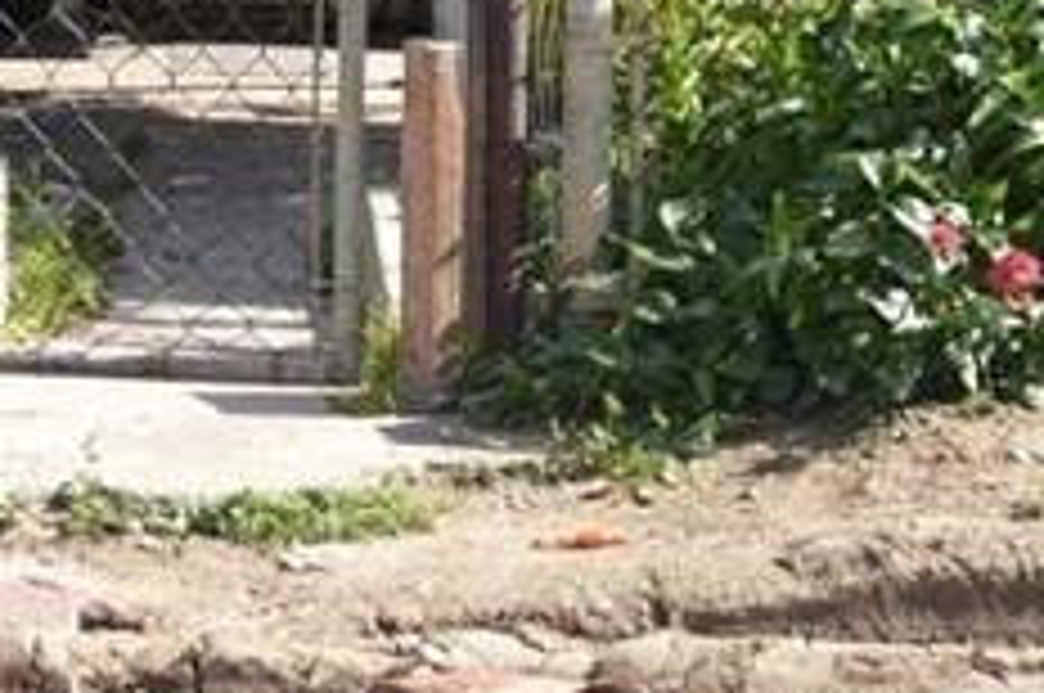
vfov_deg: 8.2
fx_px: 4605
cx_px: 432
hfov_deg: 12.9
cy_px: -662
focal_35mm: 159
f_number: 4
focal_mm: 24
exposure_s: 1/125
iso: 100
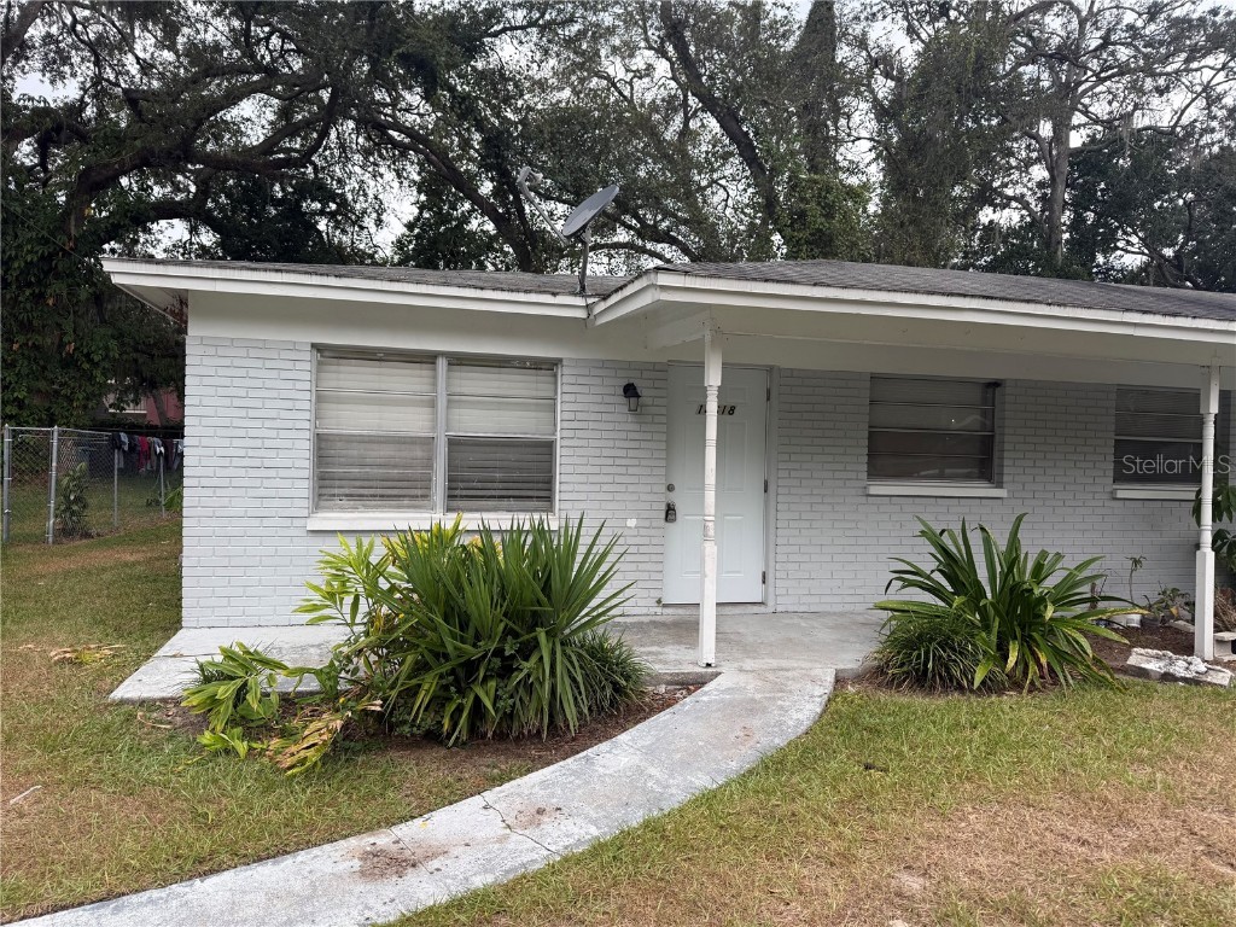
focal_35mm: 24
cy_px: 464
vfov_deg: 56.8
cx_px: 618
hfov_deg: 71.6
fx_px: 857
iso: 80
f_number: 1.78
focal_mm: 6.76
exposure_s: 1/559
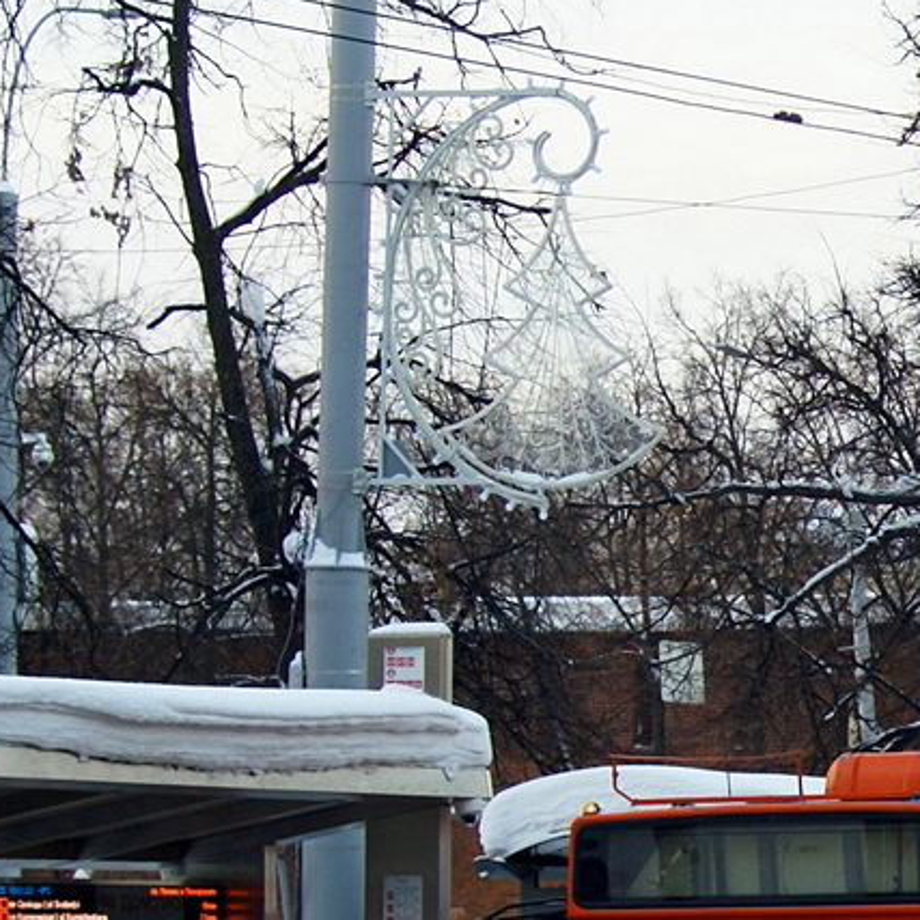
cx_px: 1071
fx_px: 5382
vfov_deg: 9.7
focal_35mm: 179
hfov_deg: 9.6
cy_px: 793
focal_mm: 40
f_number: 5
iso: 100
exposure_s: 1/80
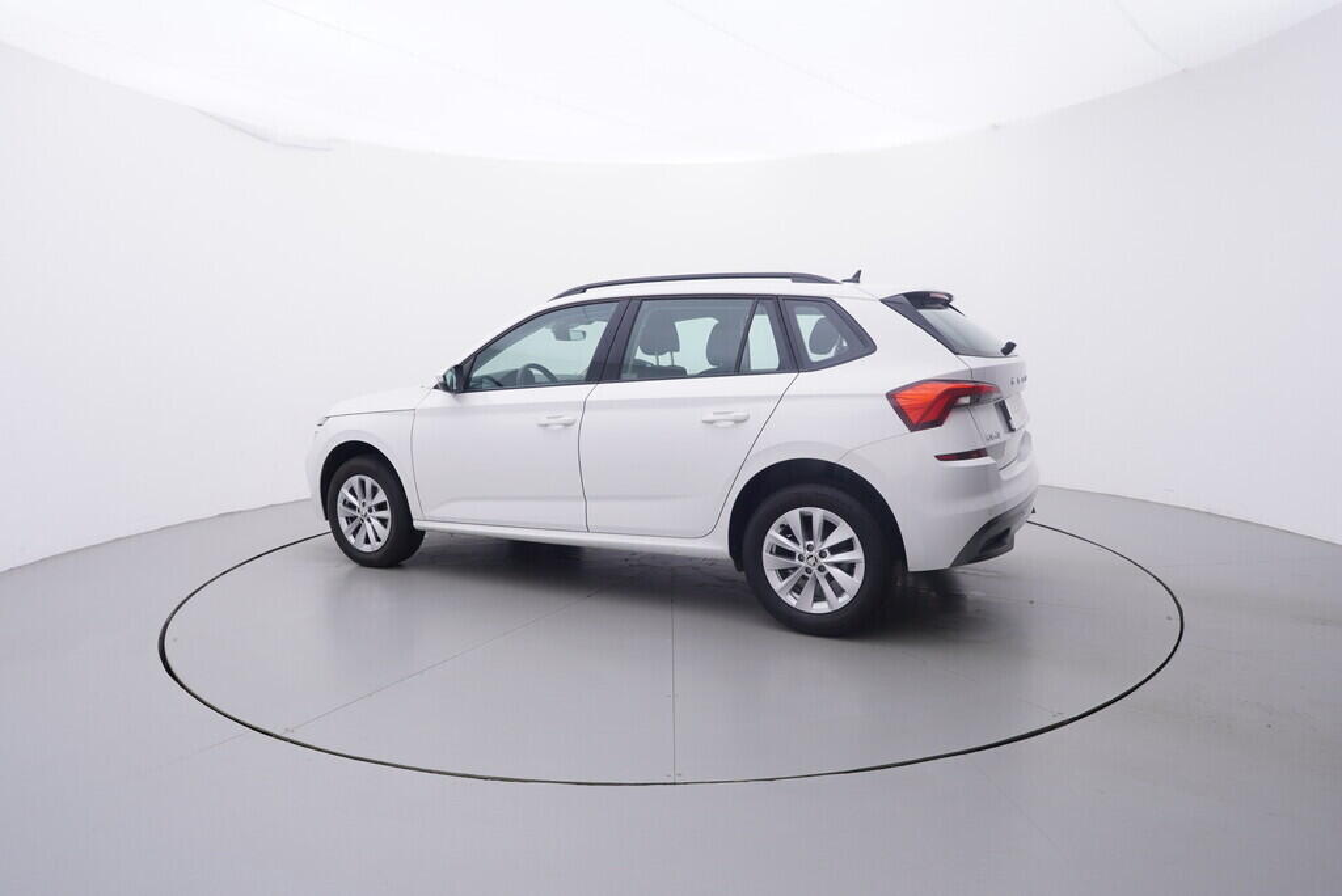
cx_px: 671
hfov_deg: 77.3
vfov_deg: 56.2
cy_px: 448
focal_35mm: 22
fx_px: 839
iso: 200
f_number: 5
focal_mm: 15
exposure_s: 1/80
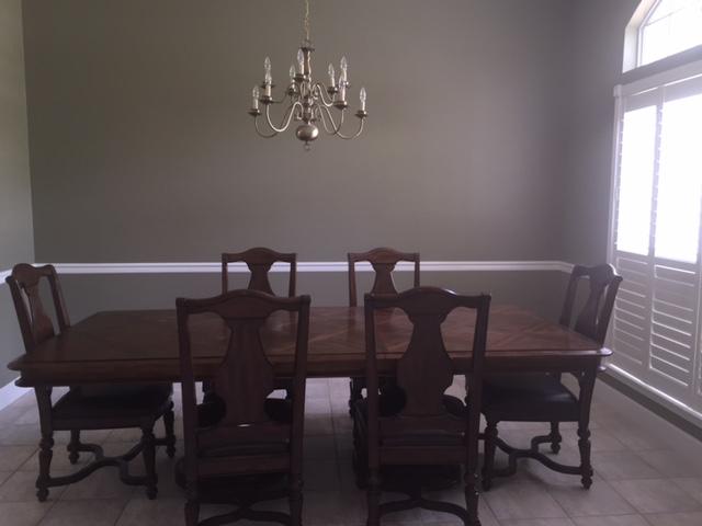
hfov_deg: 61.7
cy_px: 263
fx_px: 588
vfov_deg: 48.2
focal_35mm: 29
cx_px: 351
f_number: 2.2
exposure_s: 1/30
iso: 64
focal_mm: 4.15
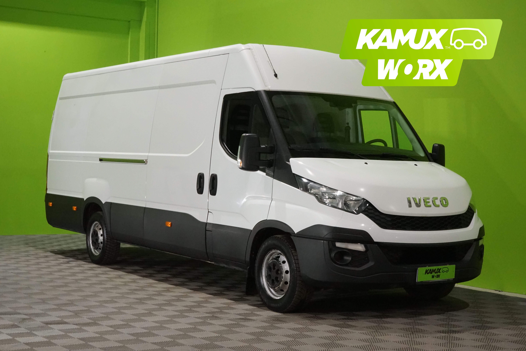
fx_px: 847
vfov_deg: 23.4
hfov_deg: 34.5
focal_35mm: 58
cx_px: 263
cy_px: 176
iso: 6400
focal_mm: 58
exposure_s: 1/25
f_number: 25
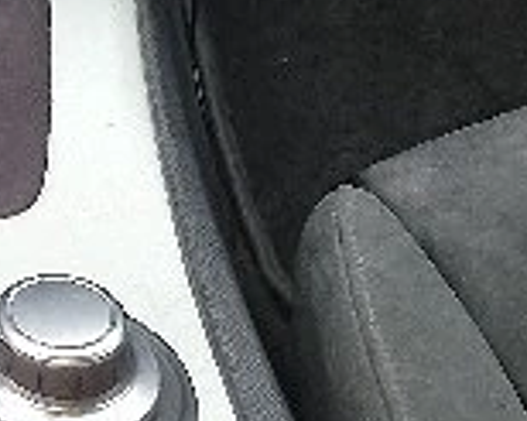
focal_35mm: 146
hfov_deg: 12.4
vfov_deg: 9.4
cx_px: -342
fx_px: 2276
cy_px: -606
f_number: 1.8
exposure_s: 1/60.2
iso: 185
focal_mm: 6.4
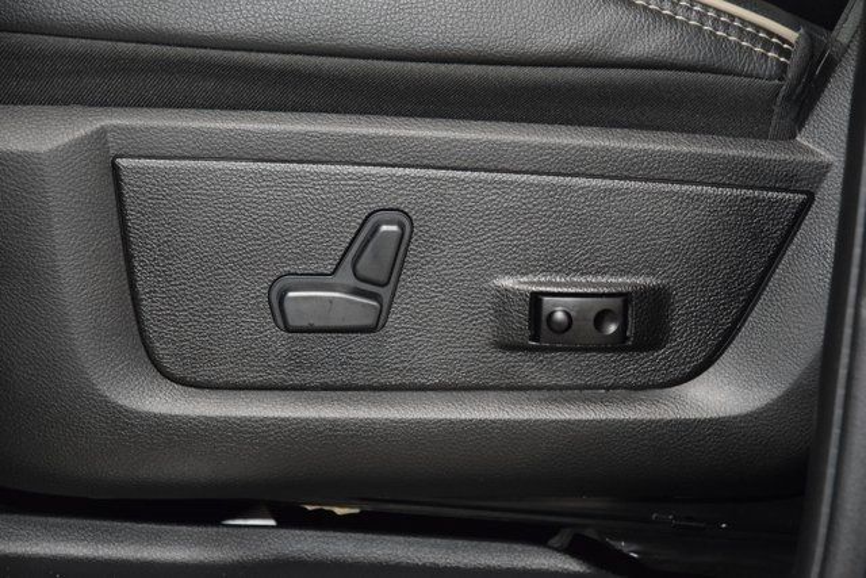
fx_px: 2526
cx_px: 433
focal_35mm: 105
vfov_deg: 13.0
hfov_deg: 19.5
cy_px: 289
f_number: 4.5
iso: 3200
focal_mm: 70
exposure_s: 1/40
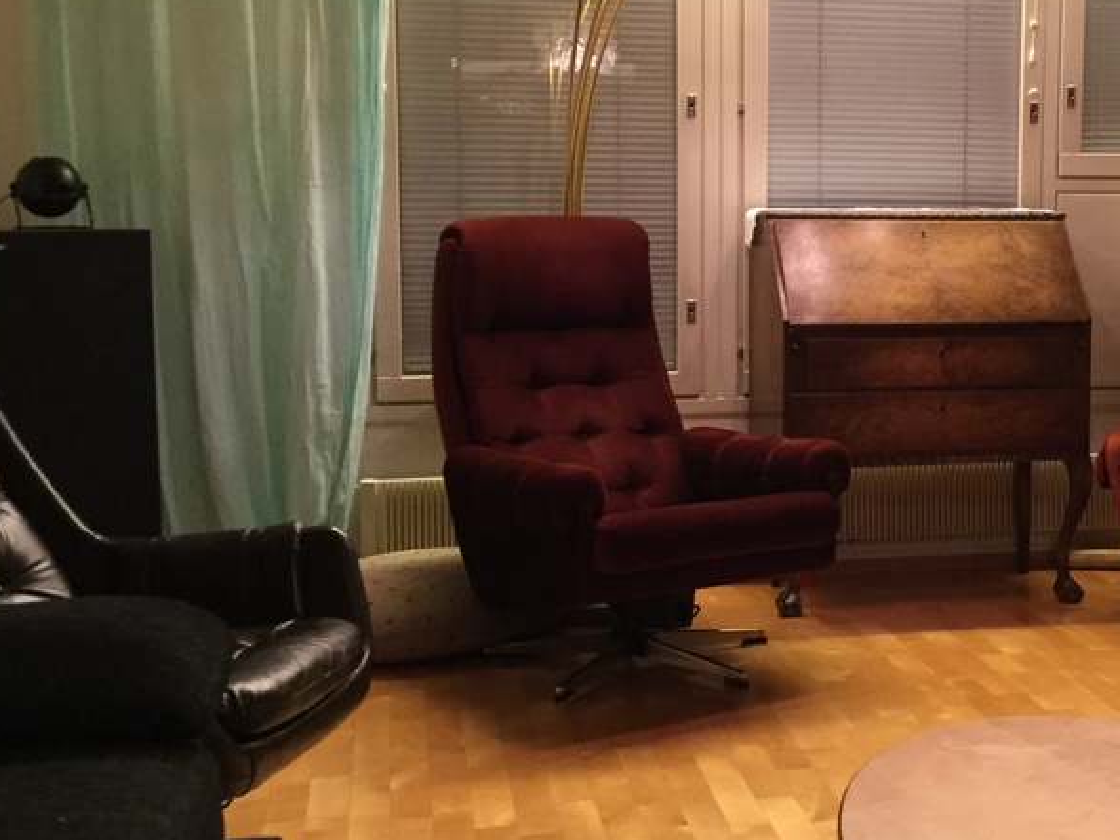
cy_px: 343
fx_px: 1747
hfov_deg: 35.0
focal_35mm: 54
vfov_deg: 27.0
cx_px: 800
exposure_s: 1/33
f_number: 2.4
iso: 160
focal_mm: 3.3
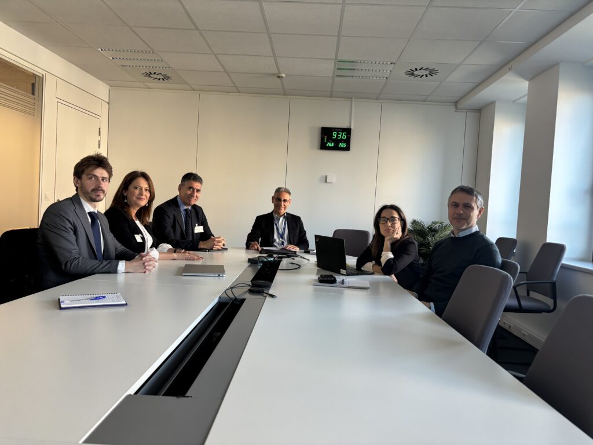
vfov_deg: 53.1
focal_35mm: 26
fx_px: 445
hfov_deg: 67.3
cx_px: 296
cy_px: 222
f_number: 1.6
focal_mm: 5.96
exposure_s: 1/60
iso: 160
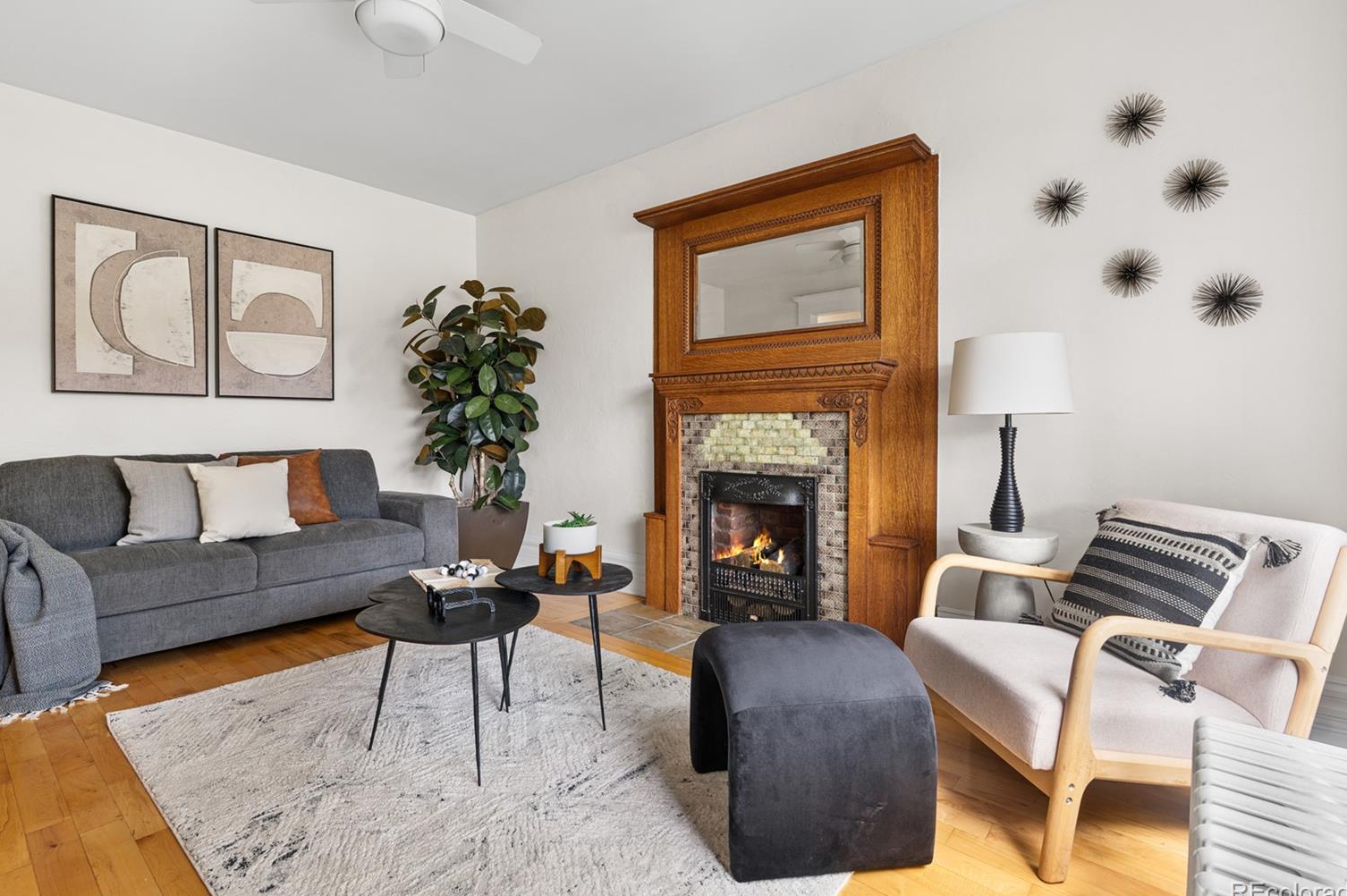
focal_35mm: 17
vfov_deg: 70.3
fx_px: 636
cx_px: 659
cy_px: 434
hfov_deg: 93.3
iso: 160
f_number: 8
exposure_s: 1/3
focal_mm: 16
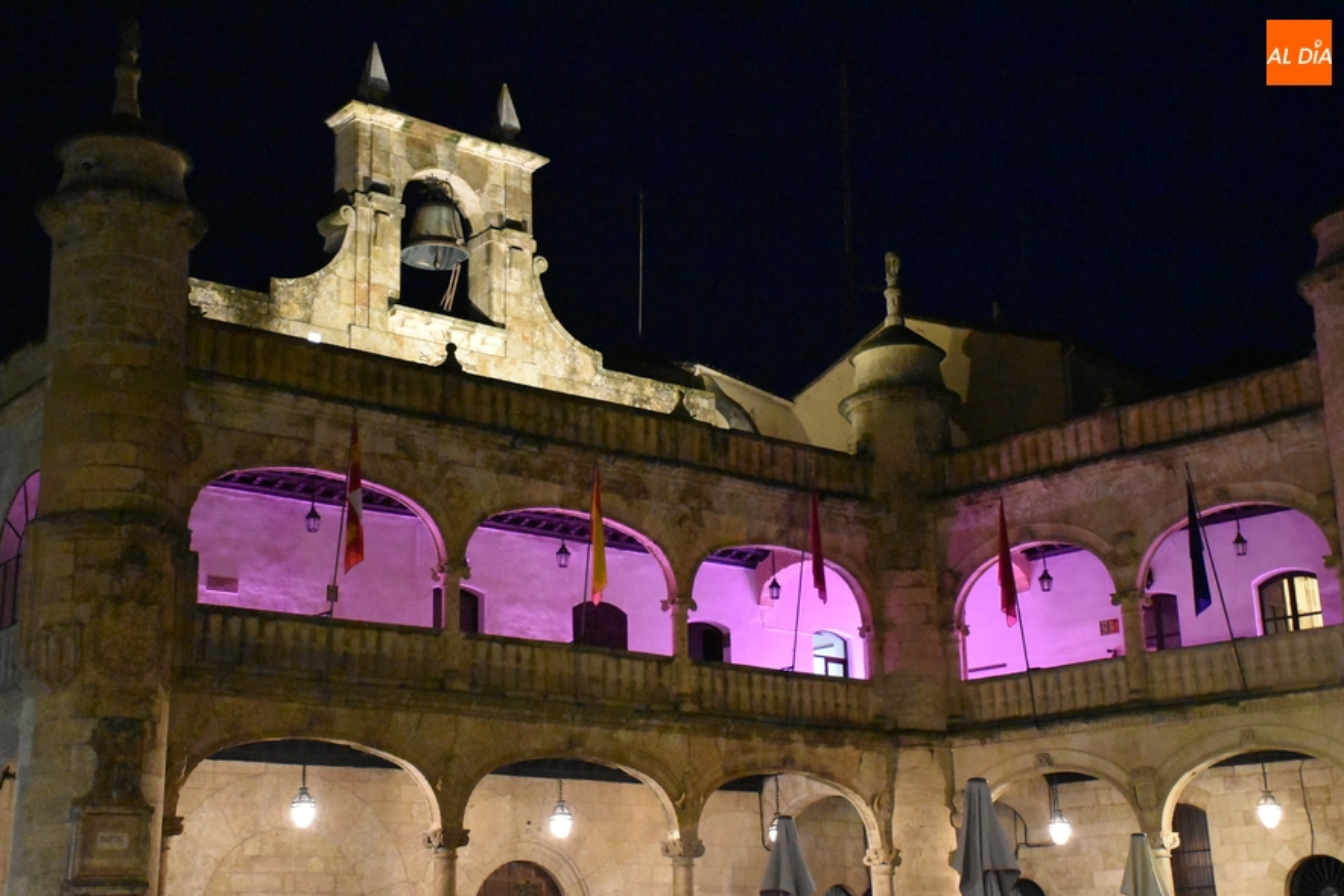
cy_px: 447
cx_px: 680
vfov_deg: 25.3
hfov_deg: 37.2
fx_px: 1997
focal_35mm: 54
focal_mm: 35
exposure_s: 1/60
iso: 10000
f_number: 4.2
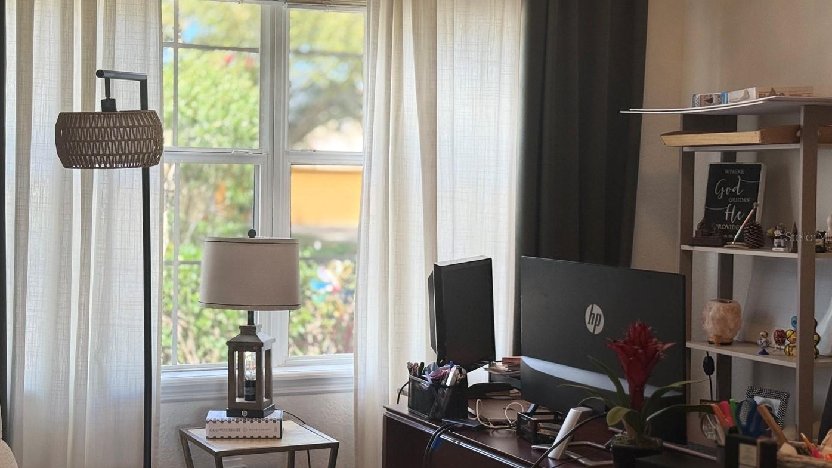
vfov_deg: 20.0
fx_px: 1323
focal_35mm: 60
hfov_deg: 34.9
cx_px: 364
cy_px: 236
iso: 50
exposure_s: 1/233
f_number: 1.78
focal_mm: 6.76
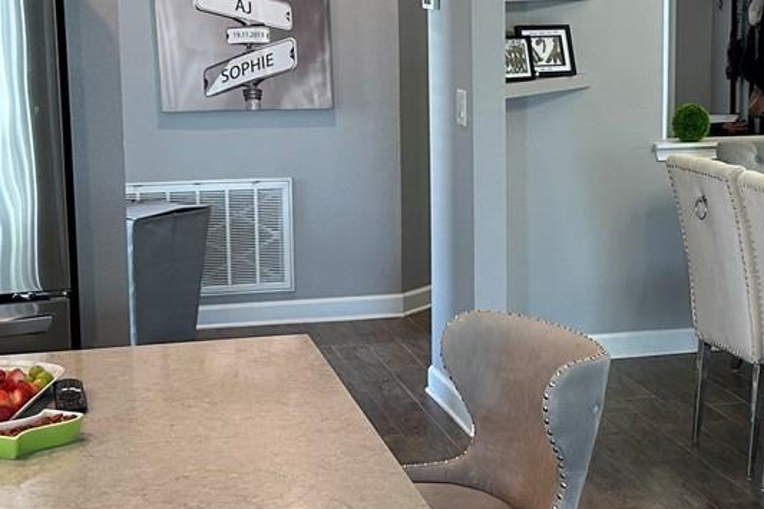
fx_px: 1591
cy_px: 218
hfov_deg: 26.5
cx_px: 608
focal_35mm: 75
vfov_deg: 18.2
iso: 160
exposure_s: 1/60
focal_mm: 6.86
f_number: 1.78
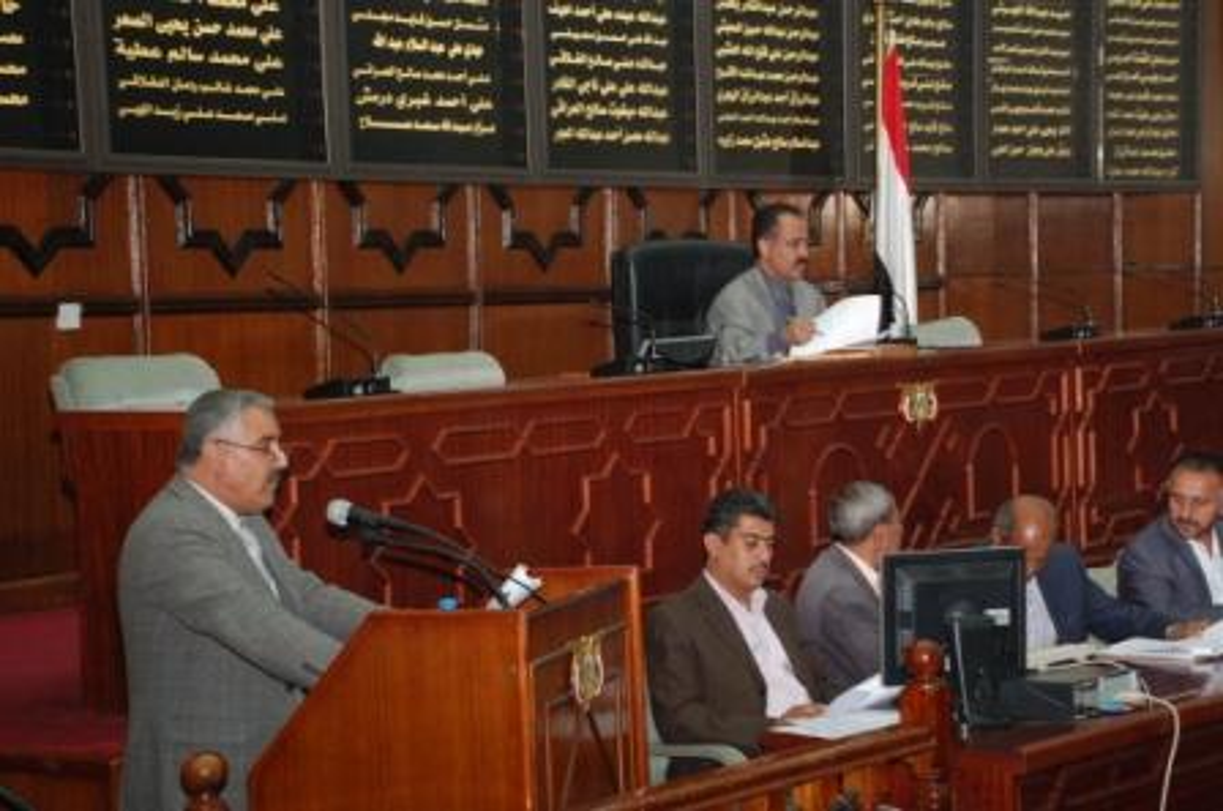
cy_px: 406
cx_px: 612
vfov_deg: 15.6
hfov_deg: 23.4
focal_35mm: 87
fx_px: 2950
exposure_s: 1/60
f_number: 5.3
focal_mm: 58
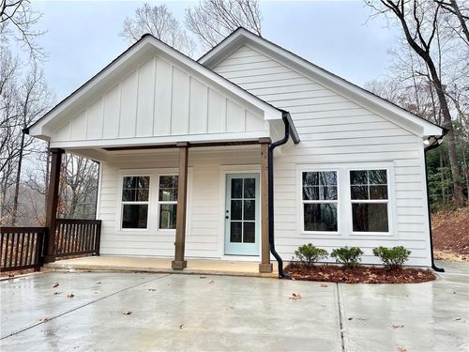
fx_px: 352
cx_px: 234
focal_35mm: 26
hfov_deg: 67.3
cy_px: 176
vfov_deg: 53.1
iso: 32
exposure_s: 1/668
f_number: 1.6
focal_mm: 5.1
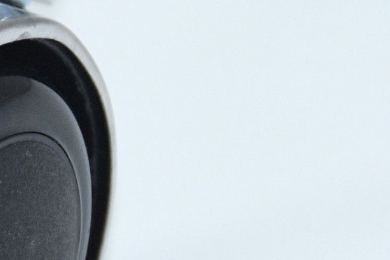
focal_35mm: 932
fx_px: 10096
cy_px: 180
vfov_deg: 1.5
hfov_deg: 2.2
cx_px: -188
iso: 2500
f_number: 5.6
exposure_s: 1/200
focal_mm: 130
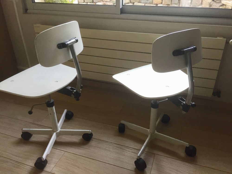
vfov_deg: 48.2
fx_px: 194
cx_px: 116
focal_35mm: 29
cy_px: 87
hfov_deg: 61.7
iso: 64
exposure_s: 1/33
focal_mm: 4.15
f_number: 2.2
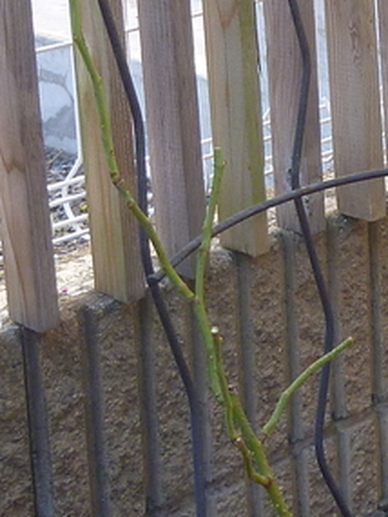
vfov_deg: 16.2
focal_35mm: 118
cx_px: 629
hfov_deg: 11.9
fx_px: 1762
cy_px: -47
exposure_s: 1/50
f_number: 3.3
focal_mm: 4.9
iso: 80
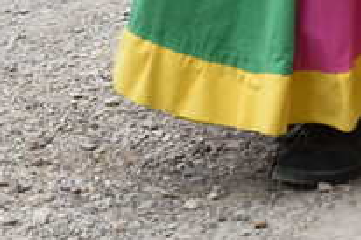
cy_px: -489
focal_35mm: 361
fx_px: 3617
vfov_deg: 3.7
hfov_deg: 5.6
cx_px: 601
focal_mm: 58
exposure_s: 1/200
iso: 100
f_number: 7.1
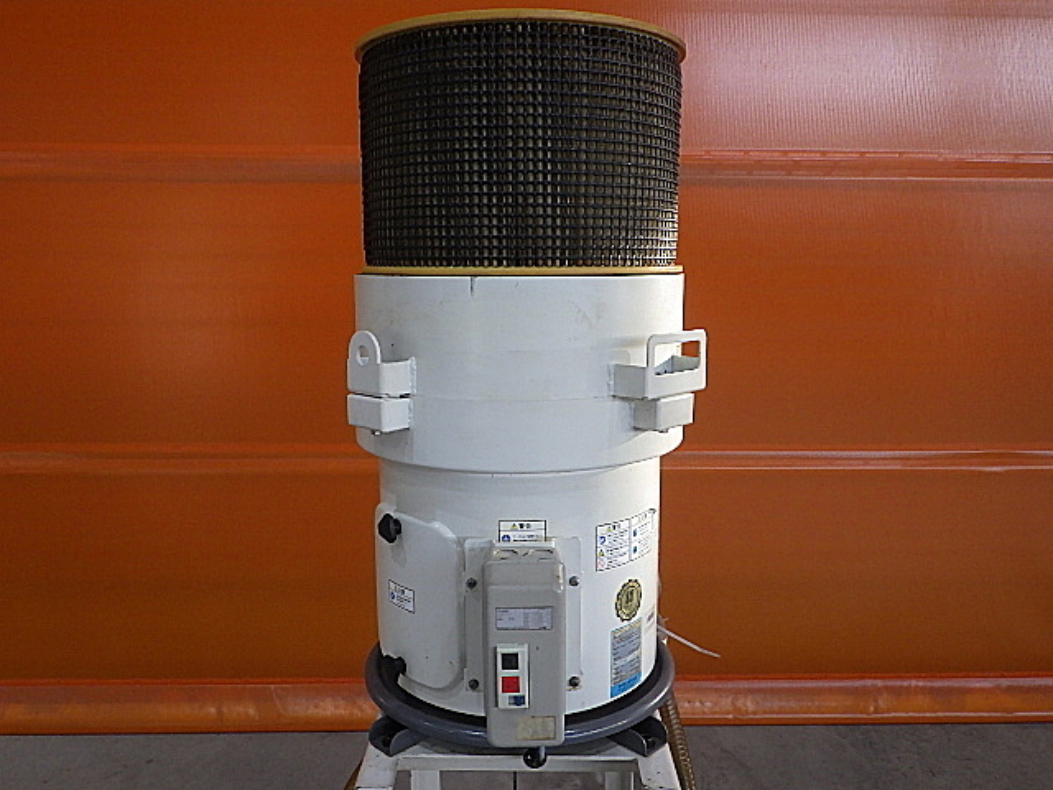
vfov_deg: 49.7
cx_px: 526
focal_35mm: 28
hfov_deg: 63.4
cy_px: 395
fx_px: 852
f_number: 3.5
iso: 320
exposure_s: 1/45
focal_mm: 5
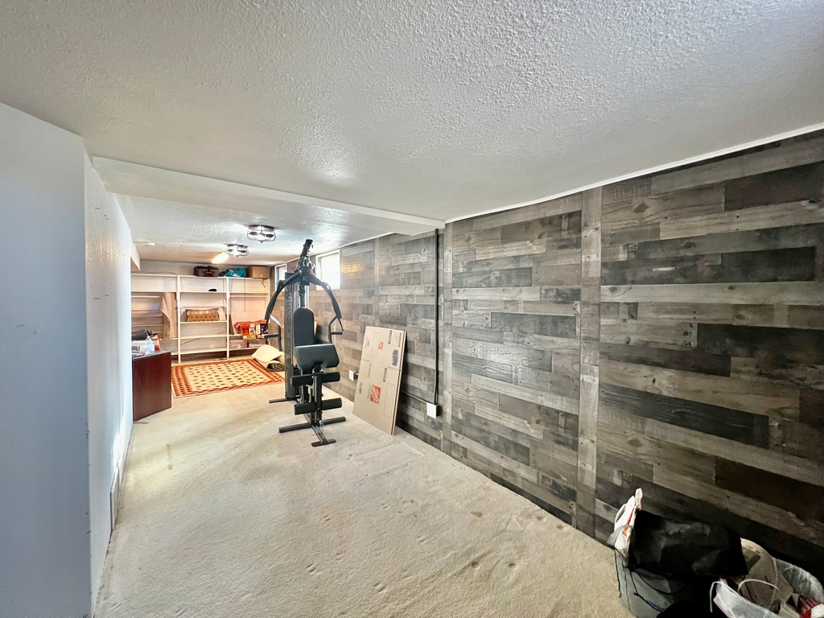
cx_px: 412
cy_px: 309
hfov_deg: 106.2
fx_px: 309
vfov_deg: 89.9
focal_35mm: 13
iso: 640
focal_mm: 1.57
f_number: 1.8
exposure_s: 1/40
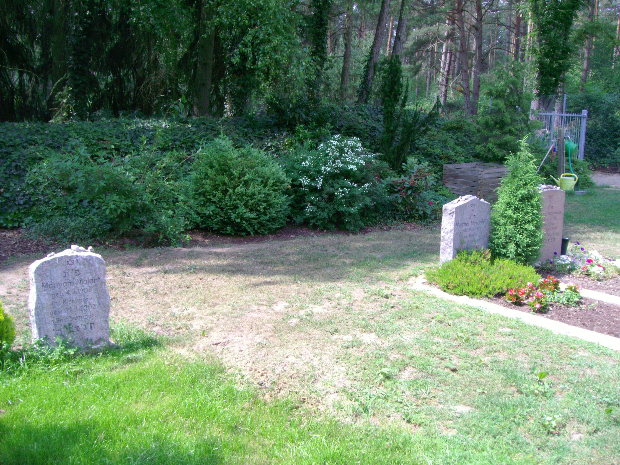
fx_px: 645
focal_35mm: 36
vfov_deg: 39.7
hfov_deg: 51.4
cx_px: 313
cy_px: 233
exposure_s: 1/152
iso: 64
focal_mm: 5.8
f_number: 4.8
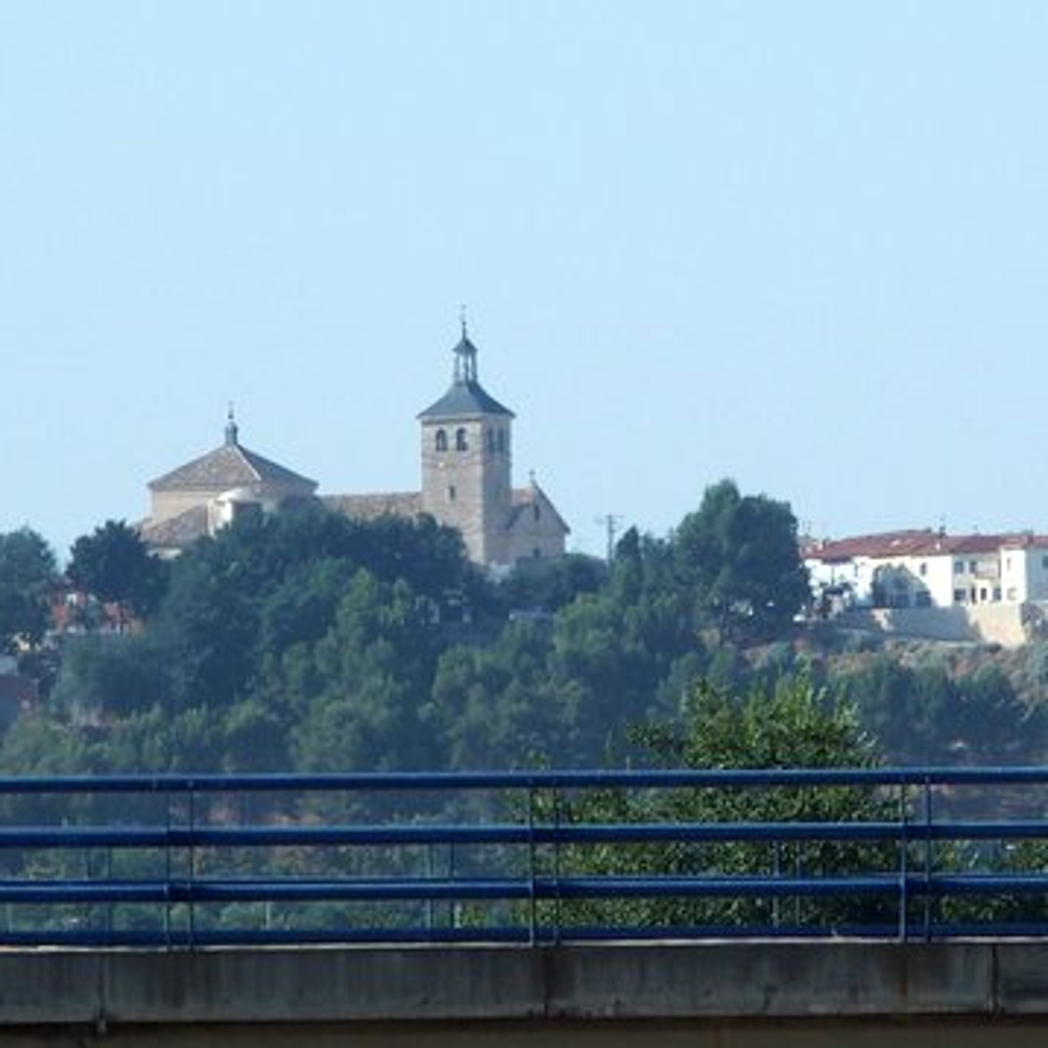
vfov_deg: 4.9
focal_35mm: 356
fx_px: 12194
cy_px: 524
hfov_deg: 4.9
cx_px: 580
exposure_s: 1/1000
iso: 100
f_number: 4
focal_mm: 64.3
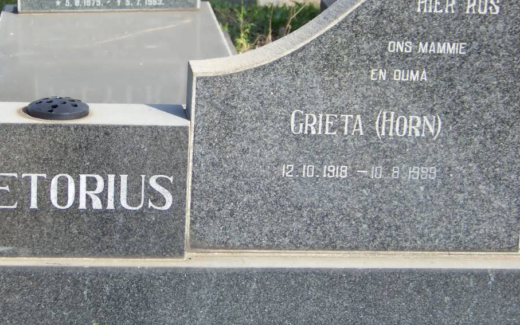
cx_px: 208
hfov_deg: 17.1
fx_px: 1729
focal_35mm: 122
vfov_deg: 10.7
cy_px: 99
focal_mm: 14.6
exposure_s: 1/320
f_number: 3.2
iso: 64
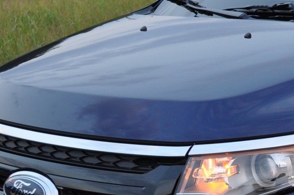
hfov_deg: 14.6
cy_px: 152
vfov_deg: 10.2
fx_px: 1093
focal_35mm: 134
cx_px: 391
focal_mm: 26
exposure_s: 1/60
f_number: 4.2
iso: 400
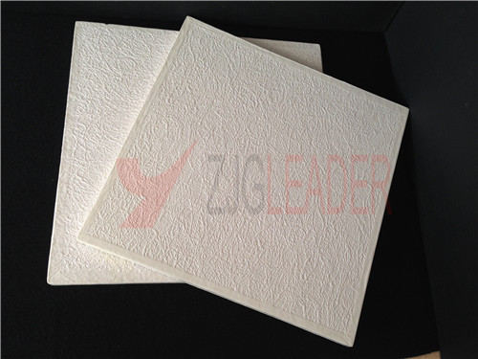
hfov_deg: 55.4
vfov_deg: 42.9
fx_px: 456
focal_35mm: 33
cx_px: 239
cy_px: 180
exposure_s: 1/20
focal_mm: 4.12
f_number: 2.4
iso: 64
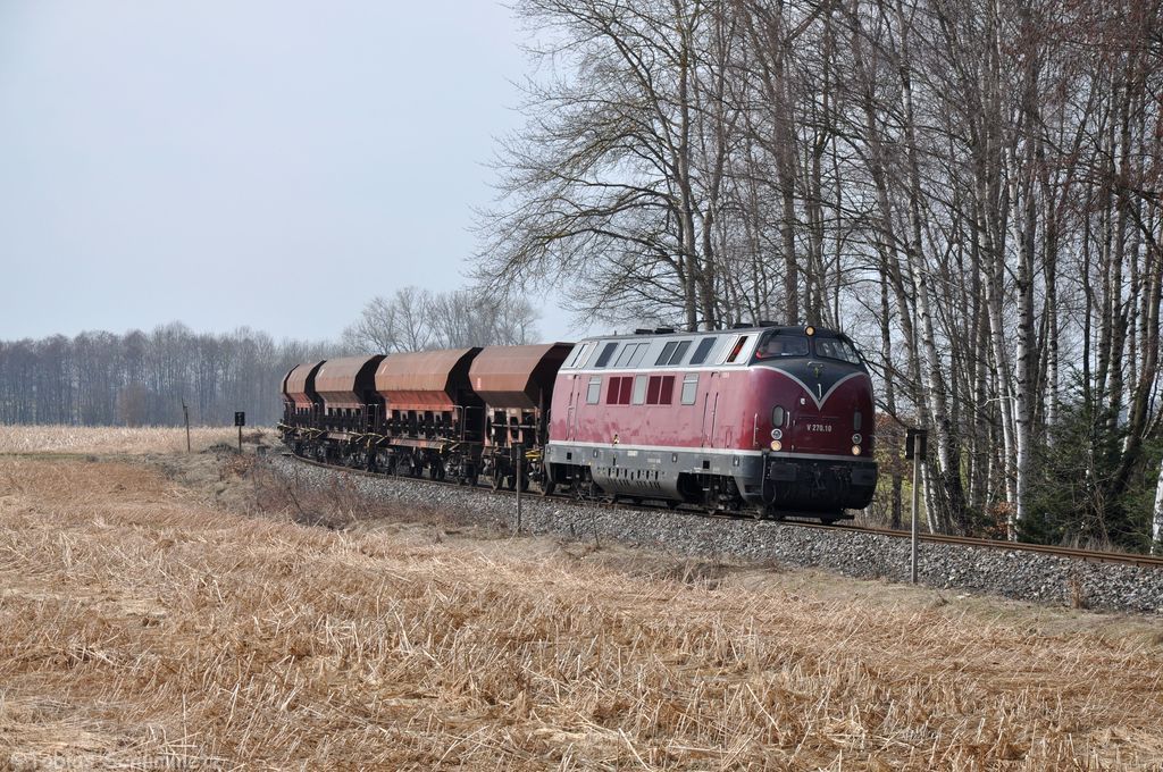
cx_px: 582
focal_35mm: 112
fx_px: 3630
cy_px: 386
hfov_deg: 18.2
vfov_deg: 12.1
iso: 200
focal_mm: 75
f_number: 9
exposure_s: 1/500
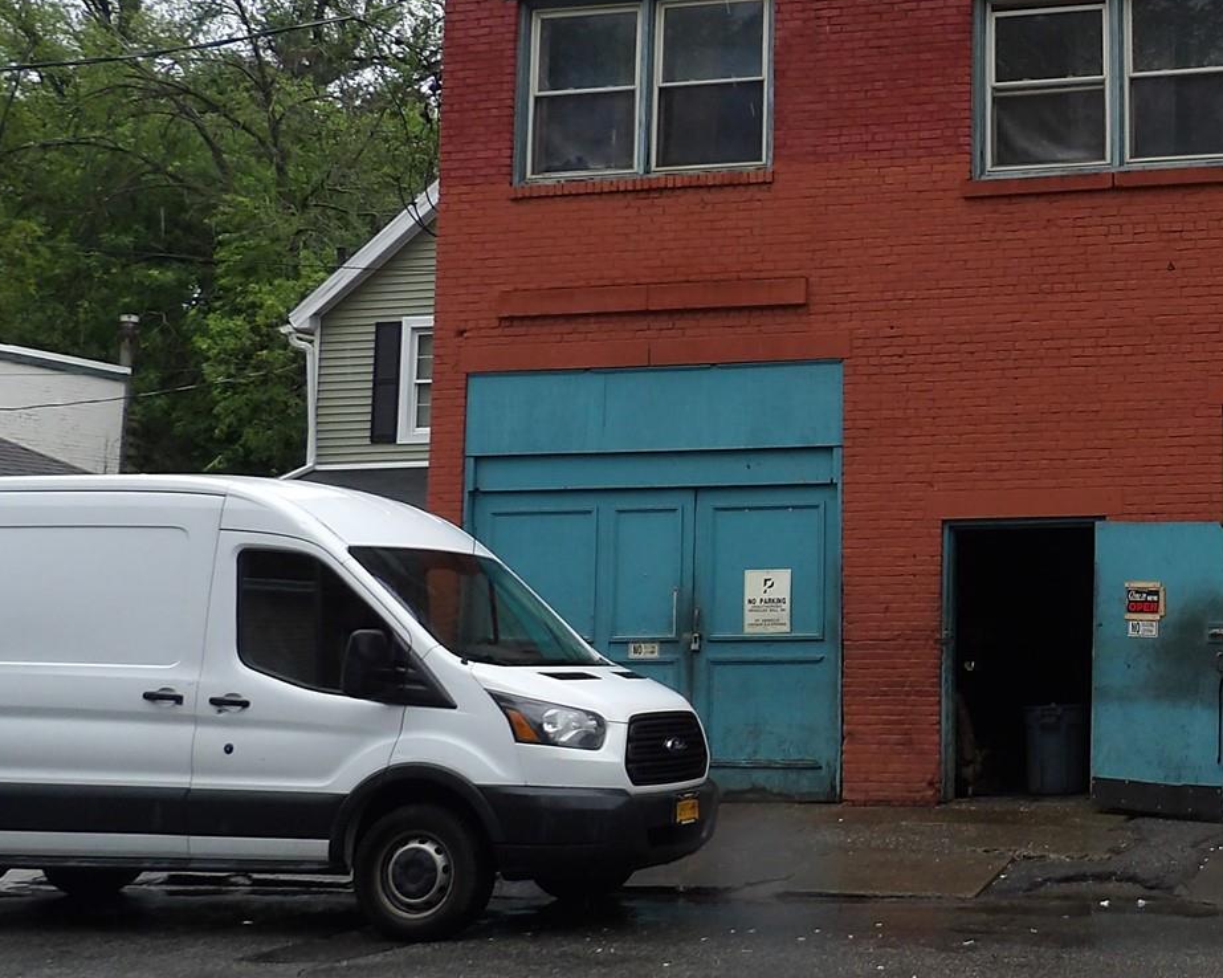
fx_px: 1882
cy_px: 363
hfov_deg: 33.5
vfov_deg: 29.0
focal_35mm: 52
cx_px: 1166
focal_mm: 4.3
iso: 100
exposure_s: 1/340
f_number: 3.2
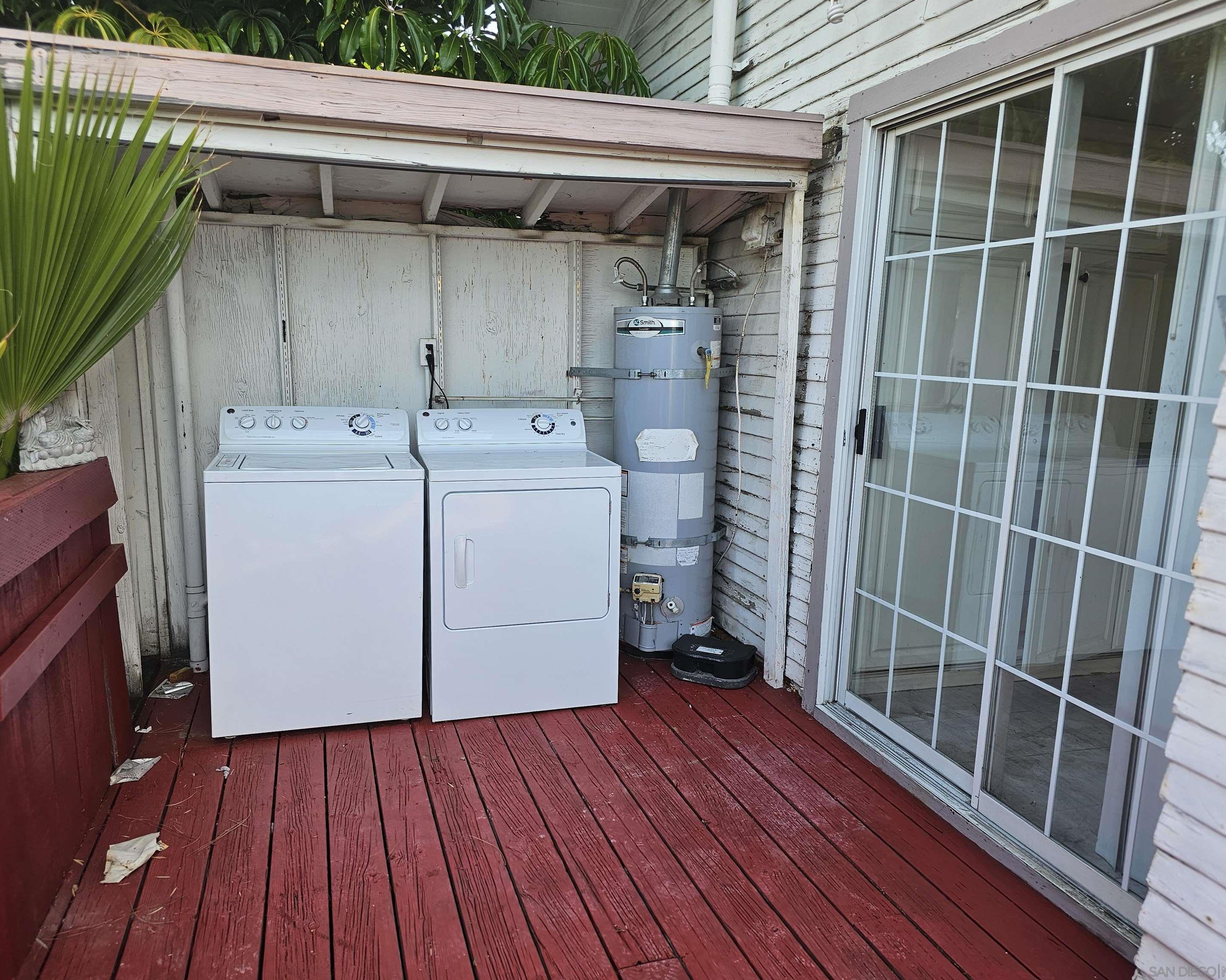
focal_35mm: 24
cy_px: 490
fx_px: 871
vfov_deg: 58.8
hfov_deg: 70.3
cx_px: 596
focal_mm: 6.3
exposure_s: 1/359
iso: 40
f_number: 1.7
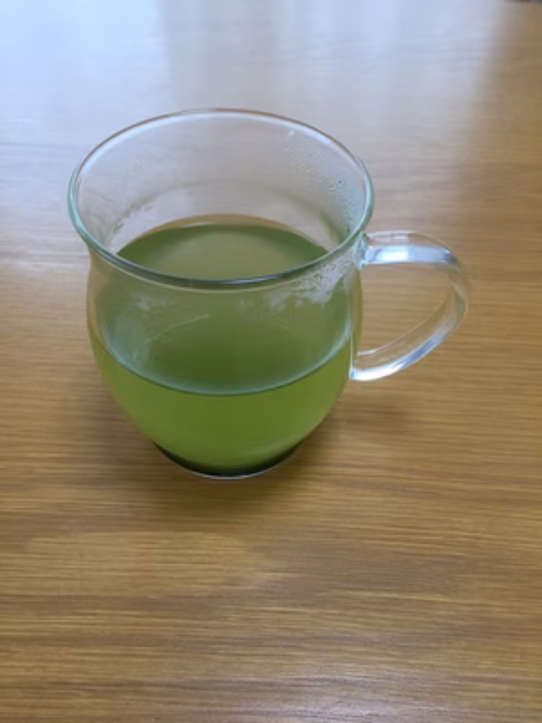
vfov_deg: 58.4
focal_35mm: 31
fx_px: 647
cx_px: 271
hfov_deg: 45.4
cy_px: 362
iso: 32
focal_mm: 3.3
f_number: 2.4
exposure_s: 1/30
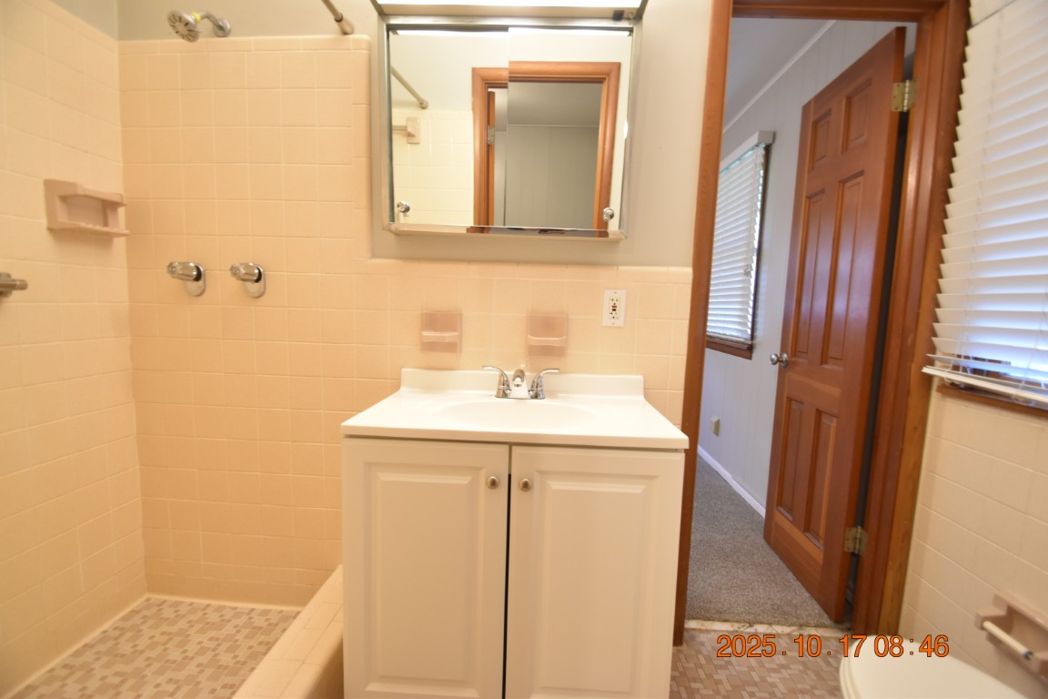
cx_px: 524
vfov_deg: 77.3
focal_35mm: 15
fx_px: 437
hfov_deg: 100.4
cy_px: 350
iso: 800
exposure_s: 1/20
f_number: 3.5
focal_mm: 10
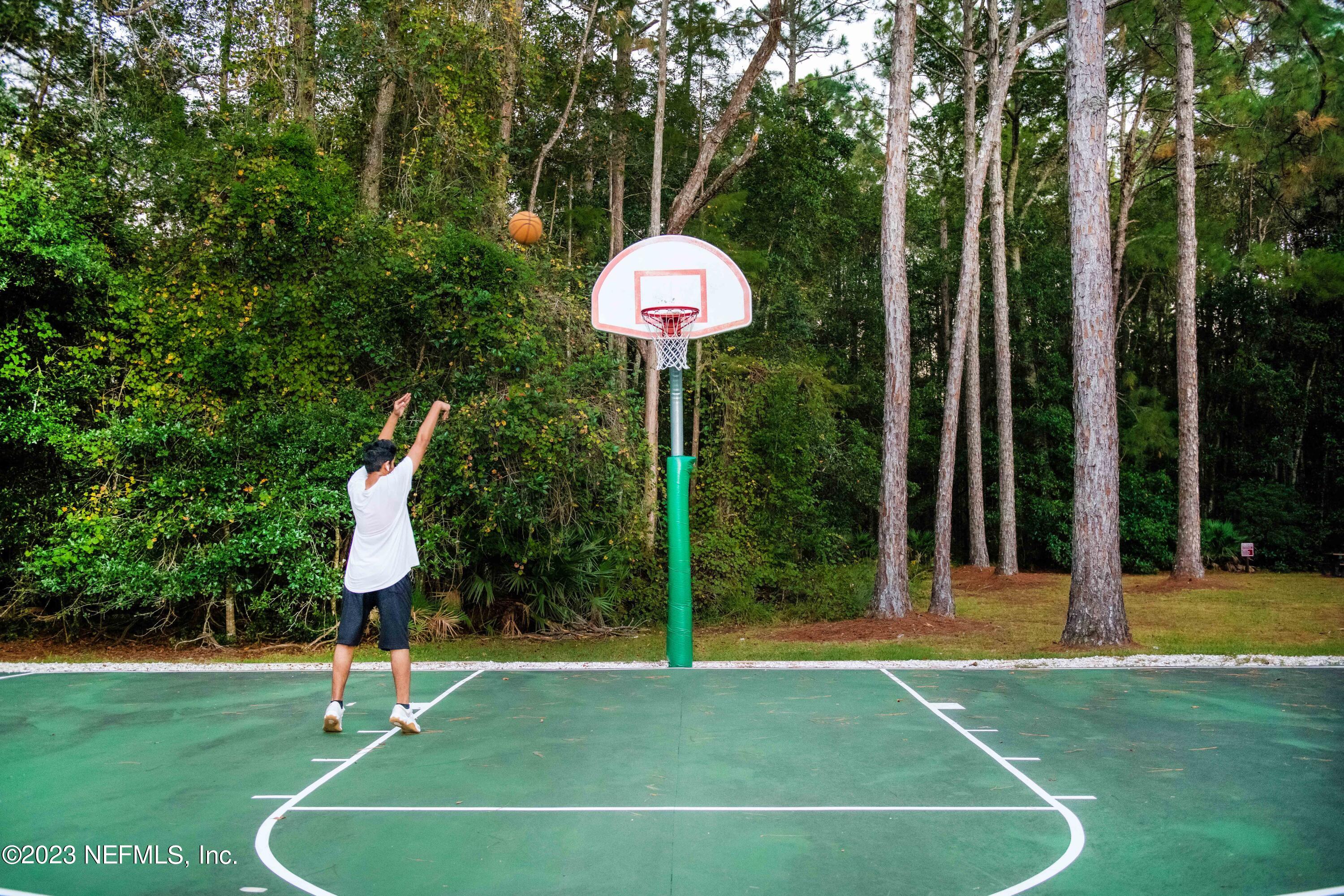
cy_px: 448
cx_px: 672
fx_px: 1195
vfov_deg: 41.1
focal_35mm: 32
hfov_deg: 58.7
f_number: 3.5
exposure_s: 1/160
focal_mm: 32
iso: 3200
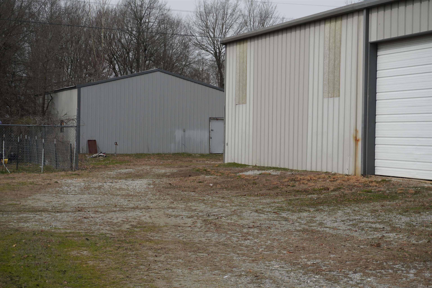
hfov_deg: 31.9
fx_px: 756
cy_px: 144
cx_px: 216
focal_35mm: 63
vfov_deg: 21.6
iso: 100
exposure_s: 1/250
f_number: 5.6
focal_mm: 42
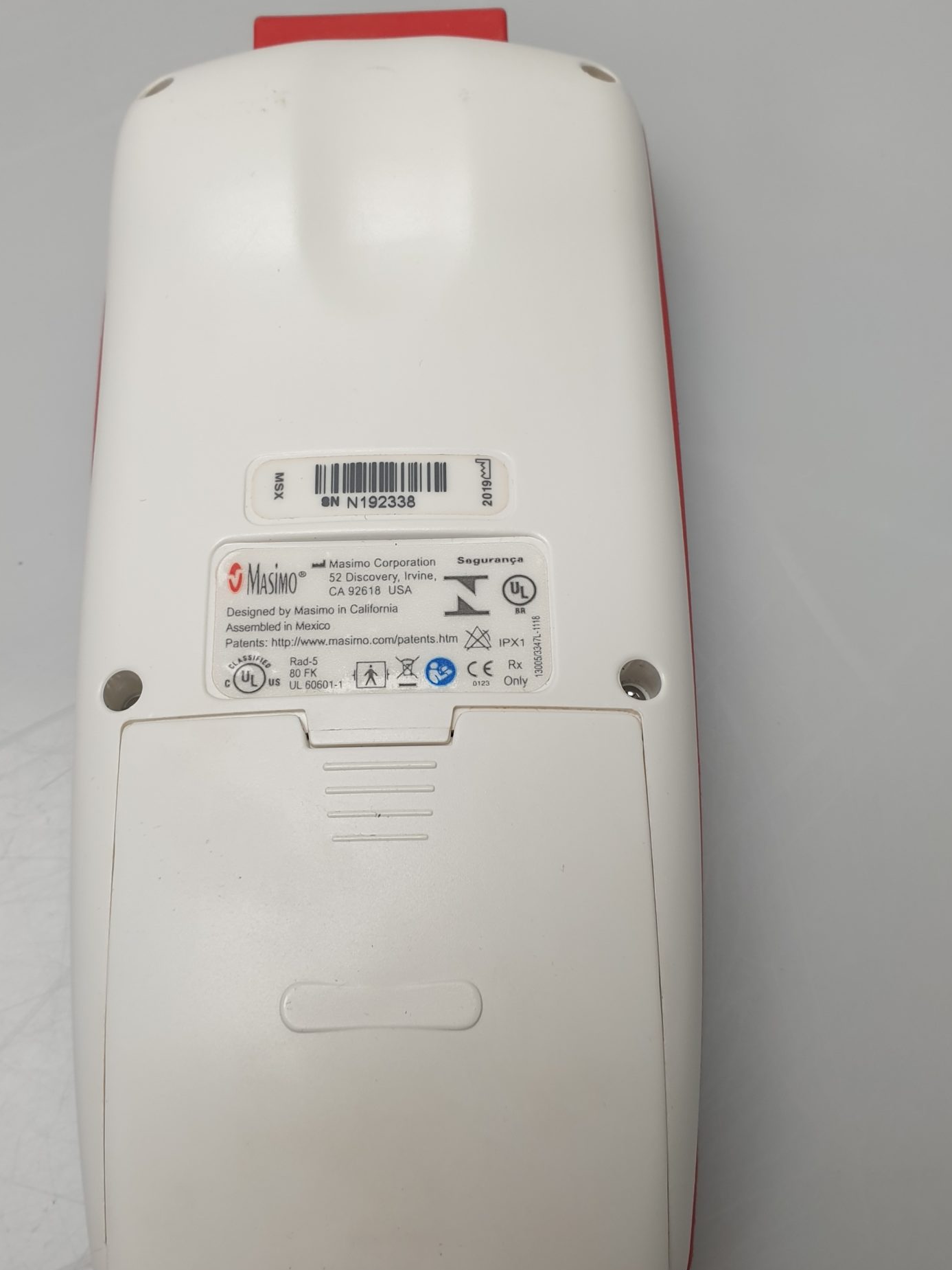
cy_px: 632
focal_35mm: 36
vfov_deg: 51.4
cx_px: 402
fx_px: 1320
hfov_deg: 39.6
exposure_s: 1/100
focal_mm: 4.3
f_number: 2.4
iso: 80
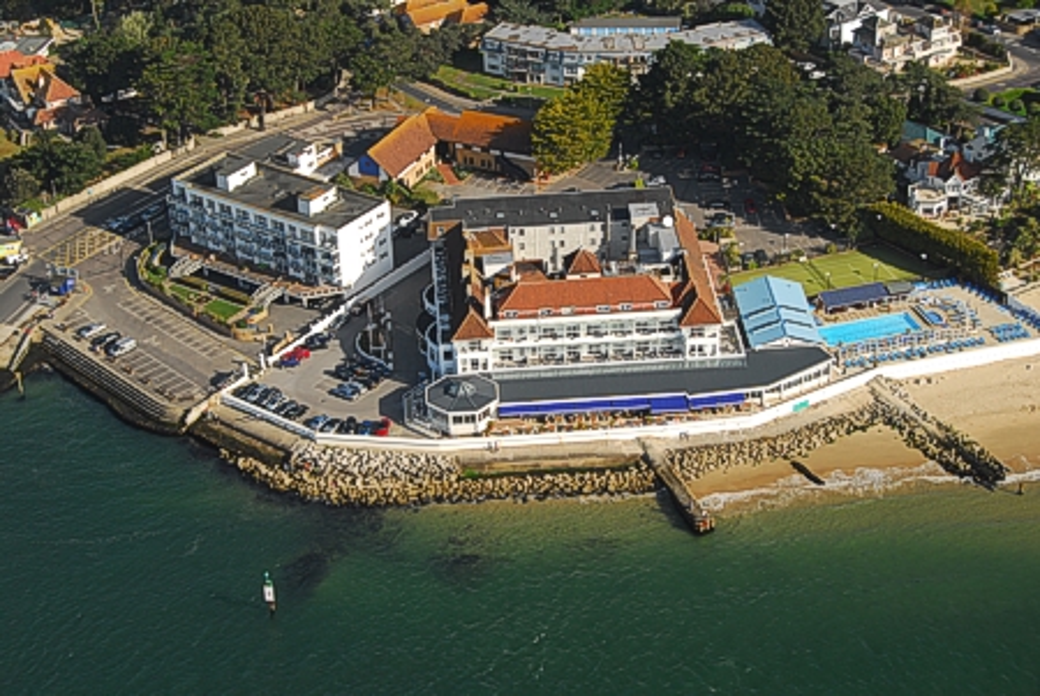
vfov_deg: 18.2
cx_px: 520
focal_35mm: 75
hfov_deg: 27.0
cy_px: 348
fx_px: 2169
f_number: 7.1
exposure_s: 1/500
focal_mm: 50
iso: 160
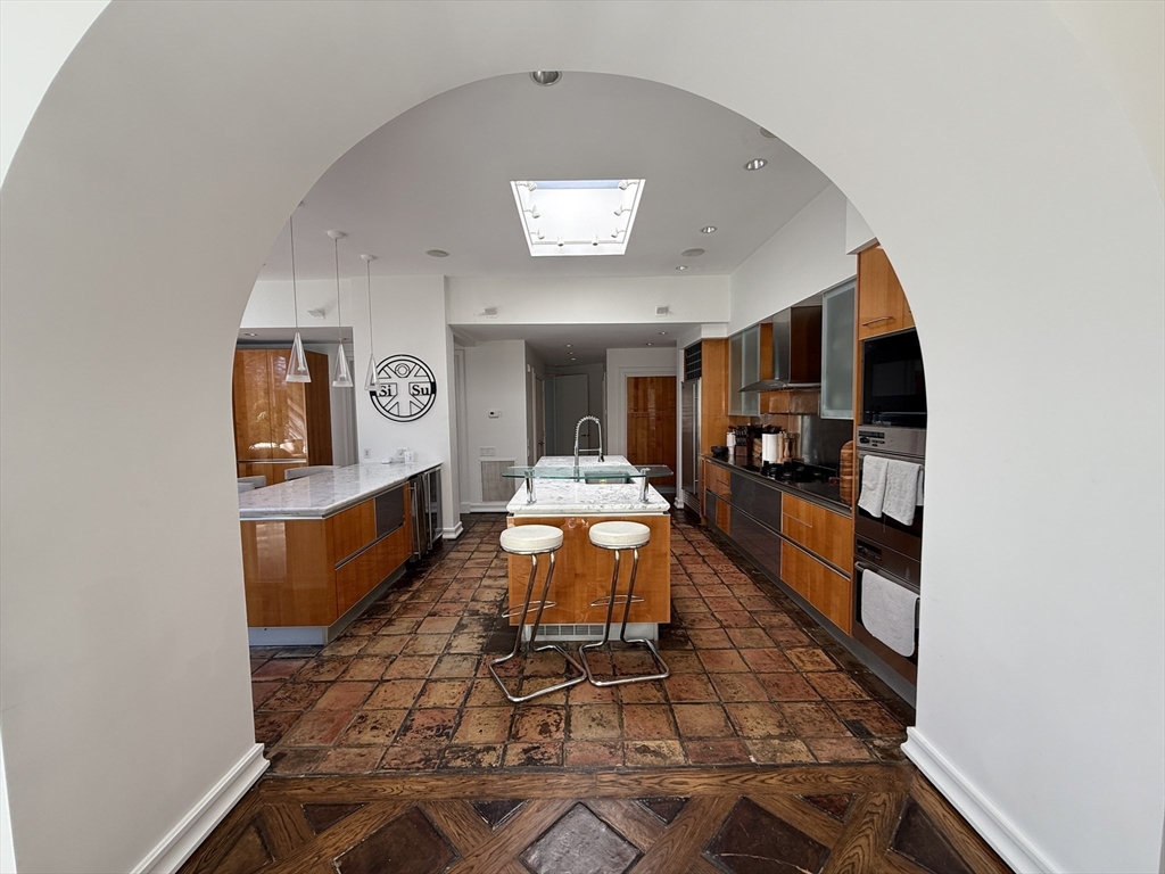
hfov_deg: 102.1
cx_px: 582
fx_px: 471
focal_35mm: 14
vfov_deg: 85.7
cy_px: 437
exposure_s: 1/99
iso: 80
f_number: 2.2
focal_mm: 2.22
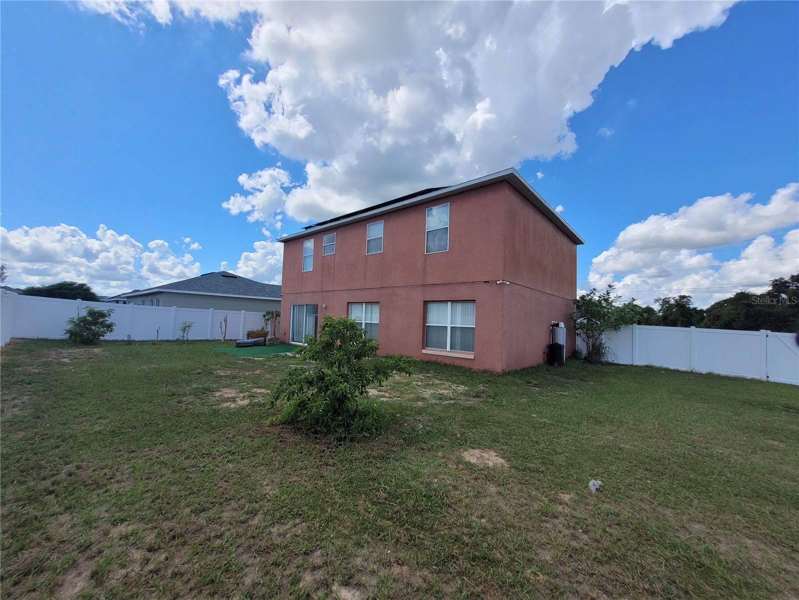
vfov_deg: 89.9
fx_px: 300
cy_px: 300
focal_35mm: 13
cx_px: 400
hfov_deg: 106.2
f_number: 2.2
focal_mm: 1.74
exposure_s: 1/1610
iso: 40
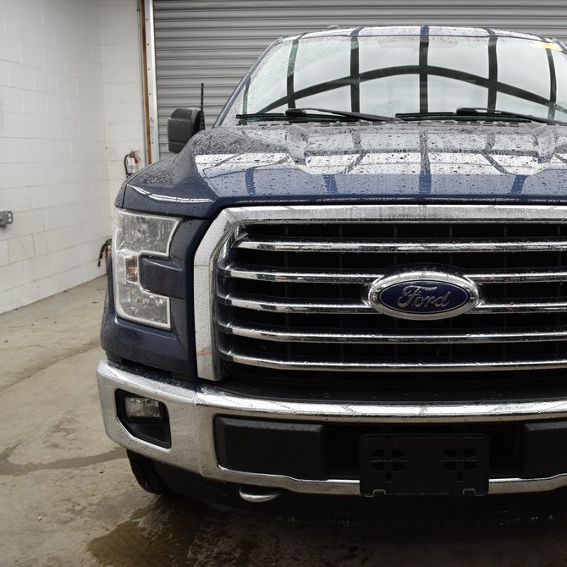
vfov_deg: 42.8
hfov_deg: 41.6
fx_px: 723
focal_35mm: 39
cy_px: 281
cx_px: 424
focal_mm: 20
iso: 400
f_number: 5.6
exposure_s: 1/125
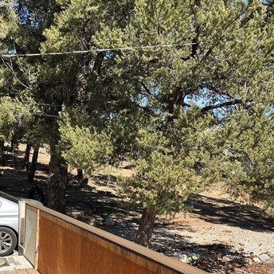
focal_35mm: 46
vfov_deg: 36.3
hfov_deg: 36.8
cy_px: 188
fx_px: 412
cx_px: 149
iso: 25
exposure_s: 1/1015
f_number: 1.8
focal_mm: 3
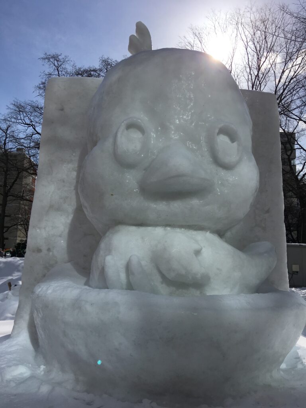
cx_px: 153
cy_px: 204
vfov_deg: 61.7
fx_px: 342
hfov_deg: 48.2
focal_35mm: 29
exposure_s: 1/5495
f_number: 2.2
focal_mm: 4.15
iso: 25
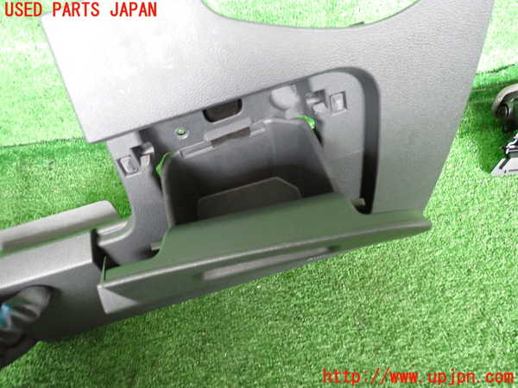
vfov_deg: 54.9
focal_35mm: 25
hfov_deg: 69.4
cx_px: 259
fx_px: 374
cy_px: 194
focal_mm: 4.5
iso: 800
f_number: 2
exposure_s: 1/30
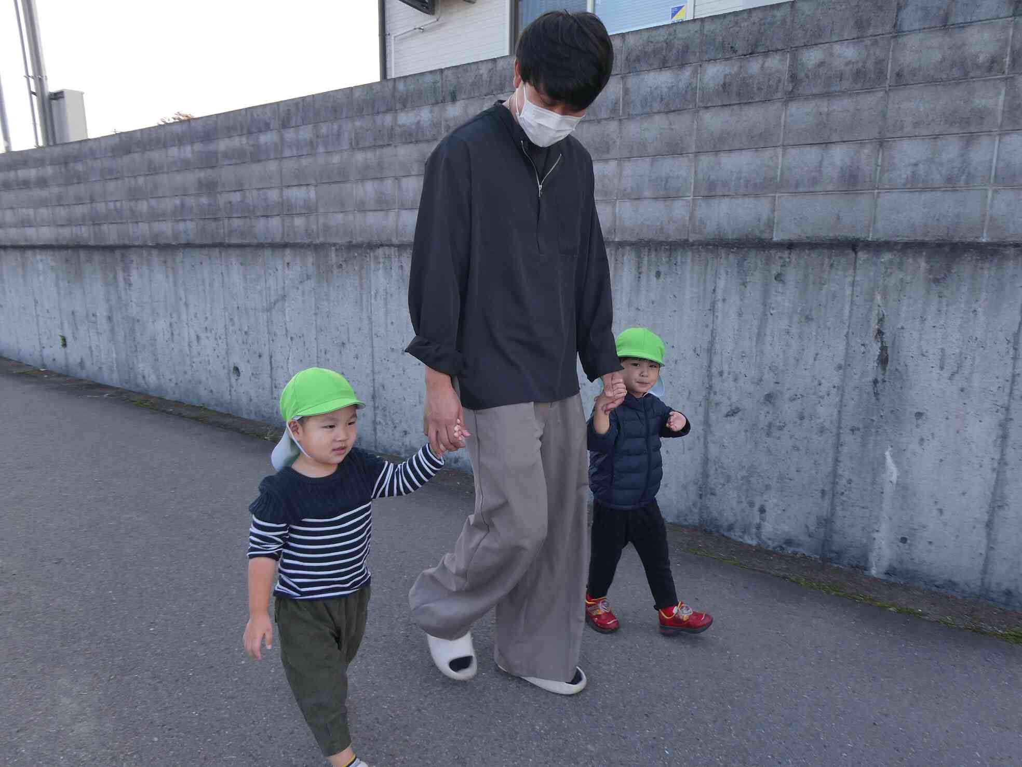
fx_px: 709
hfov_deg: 71.6
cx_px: 511
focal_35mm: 24
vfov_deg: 56.8
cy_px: 384
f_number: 3.3
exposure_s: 1/200
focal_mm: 4.3
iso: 80
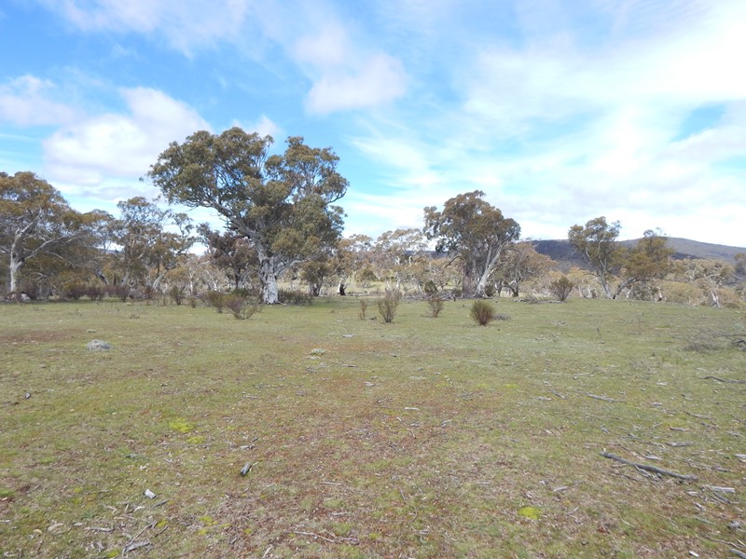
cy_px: 280
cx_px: 373
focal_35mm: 22
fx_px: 474
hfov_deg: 76.4
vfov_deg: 61.1
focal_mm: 4
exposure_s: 1/1500
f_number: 3
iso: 125
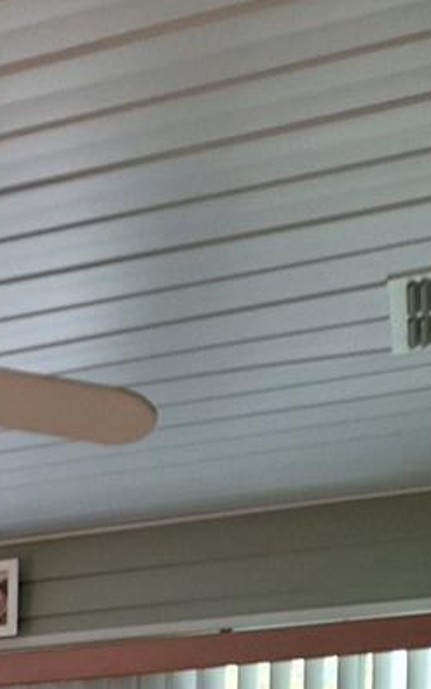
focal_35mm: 74
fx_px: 1390
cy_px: 1015
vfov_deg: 22.9
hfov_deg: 15.6
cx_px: -293
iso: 64
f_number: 1.8
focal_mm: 5.54
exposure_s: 1/50
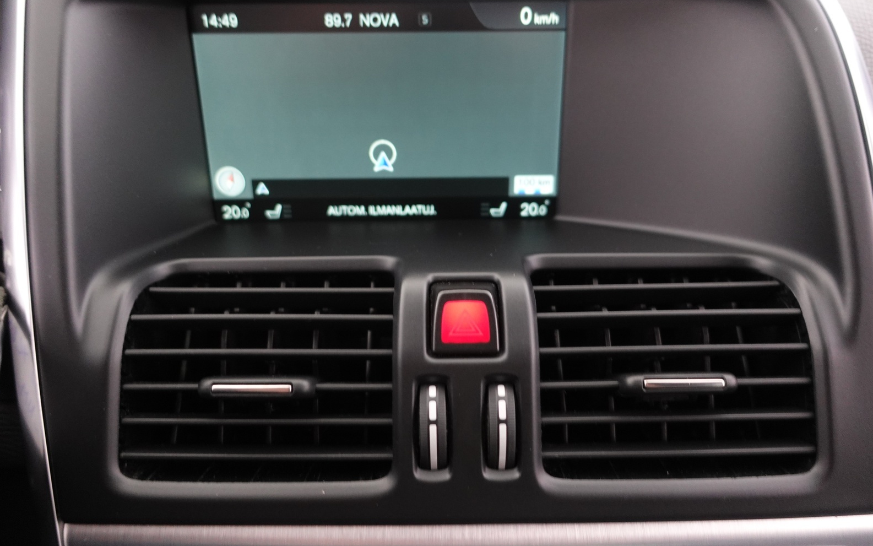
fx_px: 595
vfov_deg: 49.2
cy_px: 250
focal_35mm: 25
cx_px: 438
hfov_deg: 72.5
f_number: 1.8
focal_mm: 9.4
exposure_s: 1/13
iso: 800
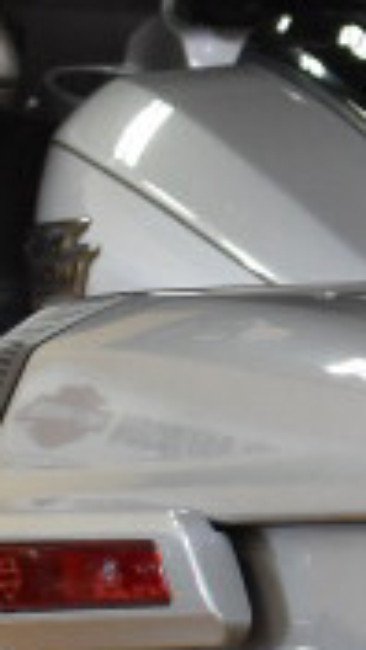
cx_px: 1434
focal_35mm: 193
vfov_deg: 11.1
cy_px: 465
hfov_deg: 5.5
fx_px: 3330
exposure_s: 1/60
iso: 800
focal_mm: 18
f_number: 4
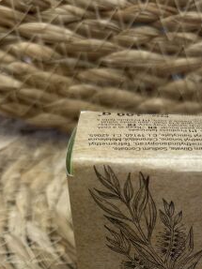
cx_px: 186
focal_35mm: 58
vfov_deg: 30.0
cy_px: 292
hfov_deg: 24.4
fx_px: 452
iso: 100
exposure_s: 1/50
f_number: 1.5
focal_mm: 5.7
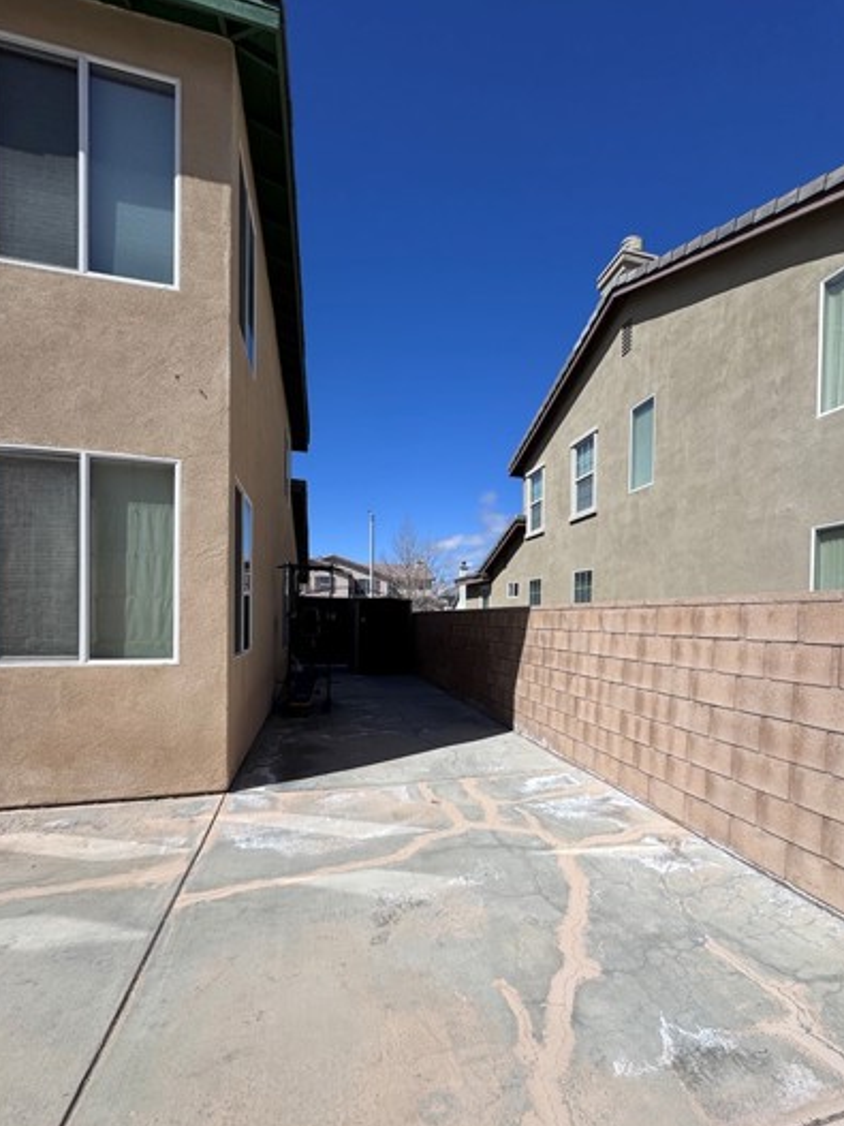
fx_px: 553
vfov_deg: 90.6
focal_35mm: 17
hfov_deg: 74.2
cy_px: 632
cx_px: 487
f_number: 2.2
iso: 50
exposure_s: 1/4132
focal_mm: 2.22
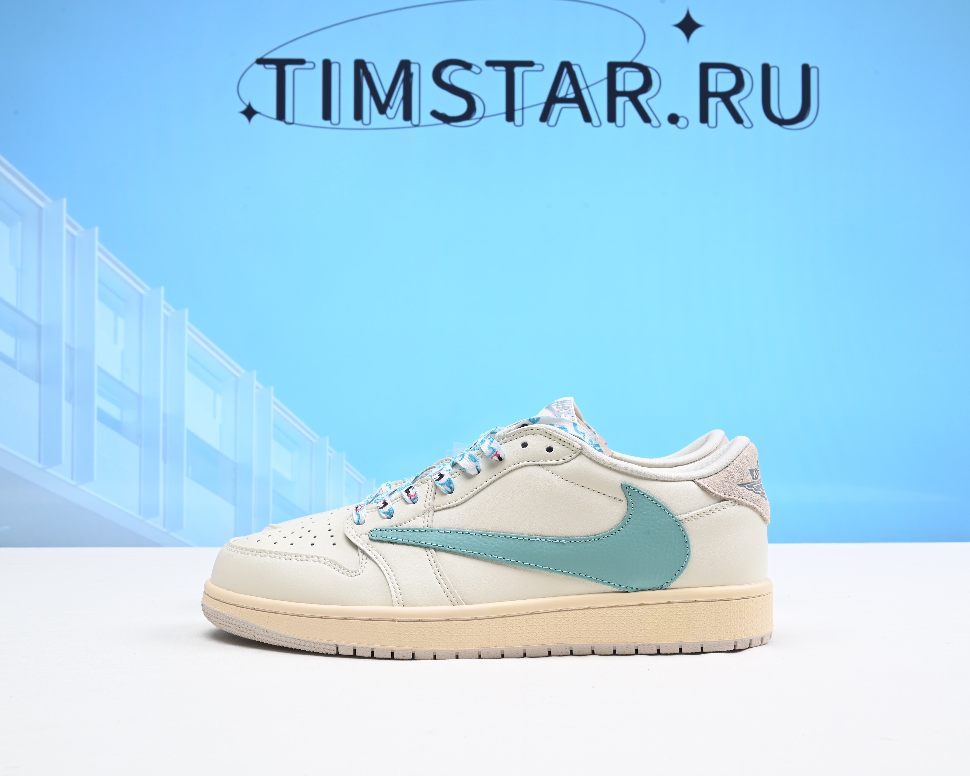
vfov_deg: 35.7
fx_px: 1206
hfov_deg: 43.8
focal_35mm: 42
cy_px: 388
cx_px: 505
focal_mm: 37
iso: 100
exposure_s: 1/2
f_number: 16
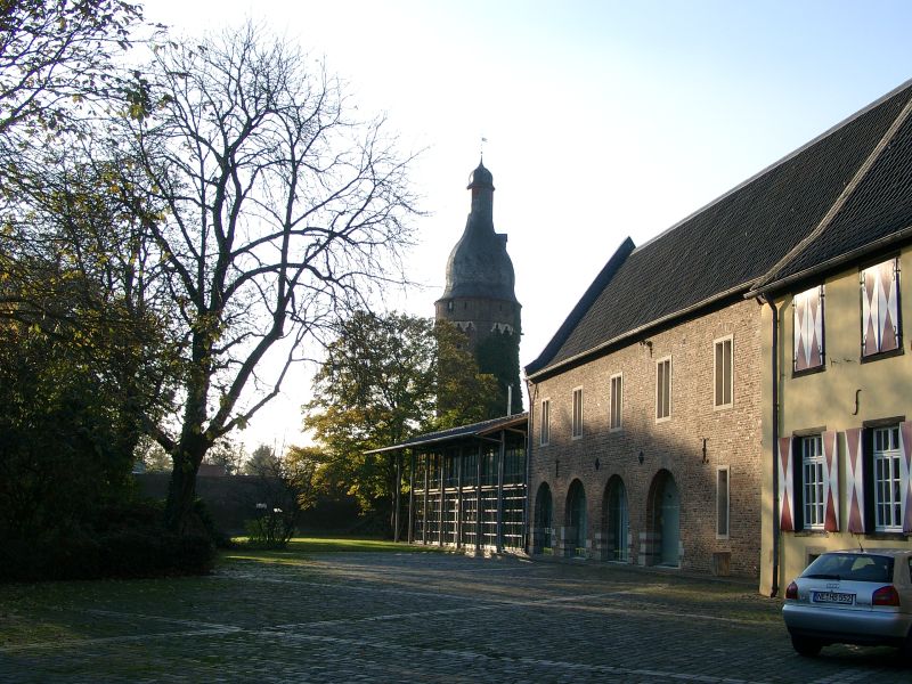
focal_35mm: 45
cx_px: 456
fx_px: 1186
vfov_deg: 32.2
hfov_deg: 42.1
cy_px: 342
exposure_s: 1/304
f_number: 4
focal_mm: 9.29
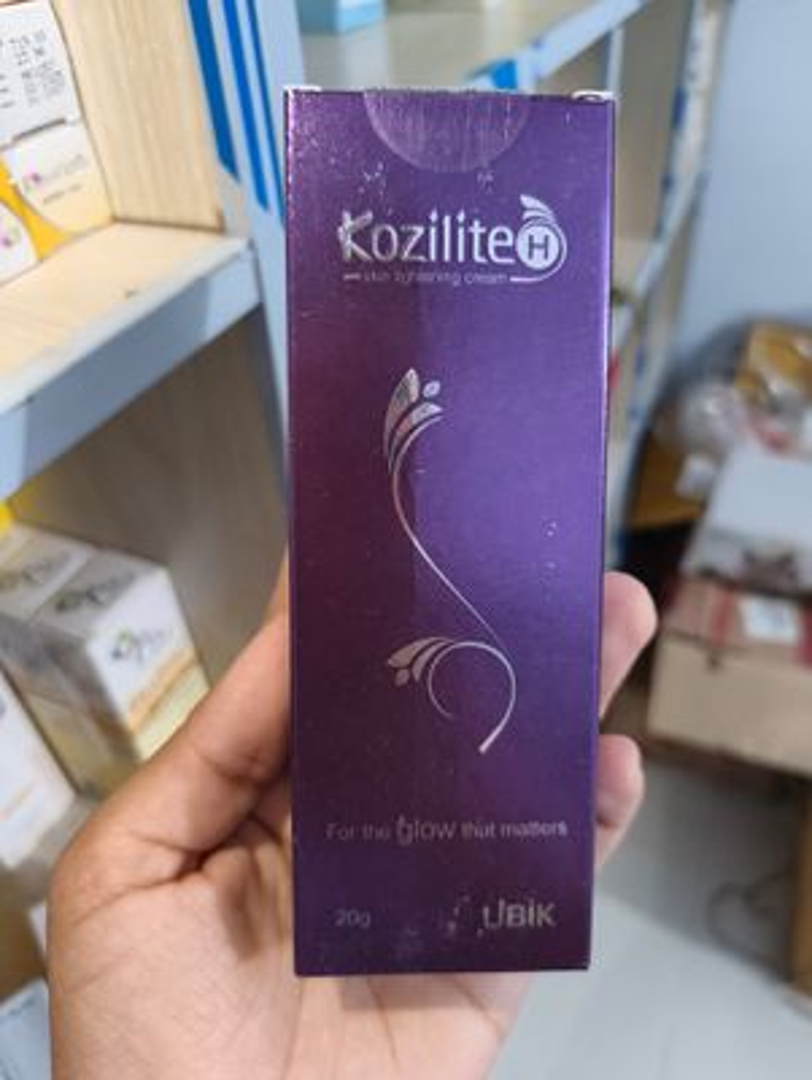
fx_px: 749
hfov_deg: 56.9
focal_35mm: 24
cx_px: 406
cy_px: 540
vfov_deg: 71.5
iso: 1106
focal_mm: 5.56
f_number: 1.87
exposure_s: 1/33.3
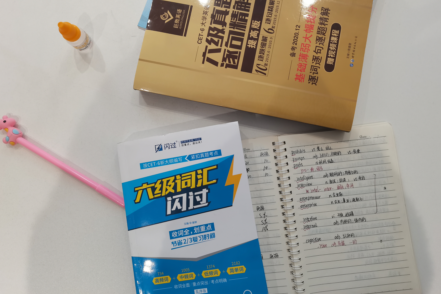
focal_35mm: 28
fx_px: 343
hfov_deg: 65.5
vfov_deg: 46.3
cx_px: 221
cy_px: 125
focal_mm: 5.58
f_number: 1.8
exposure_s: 1/60
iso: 160
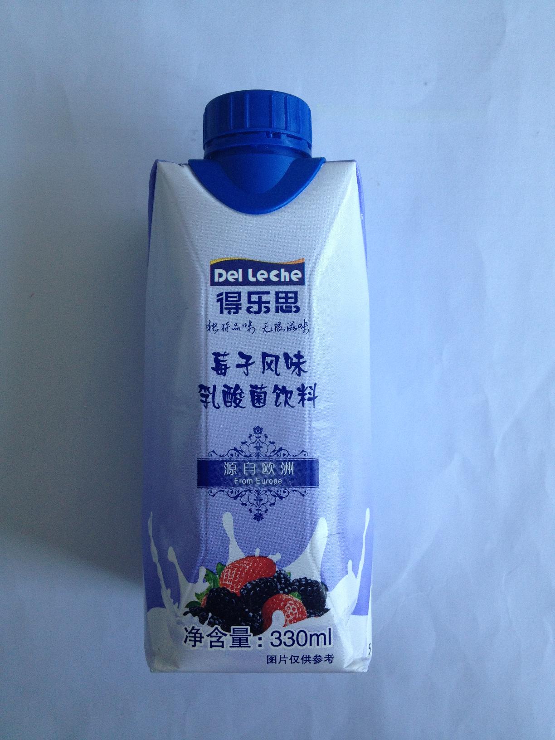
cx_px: 278
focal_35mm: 35
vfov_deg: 52.6
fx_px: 748
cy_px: 370
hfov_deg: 40.7
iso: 80
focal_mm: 4.28
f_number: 2.4
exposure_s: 1/120
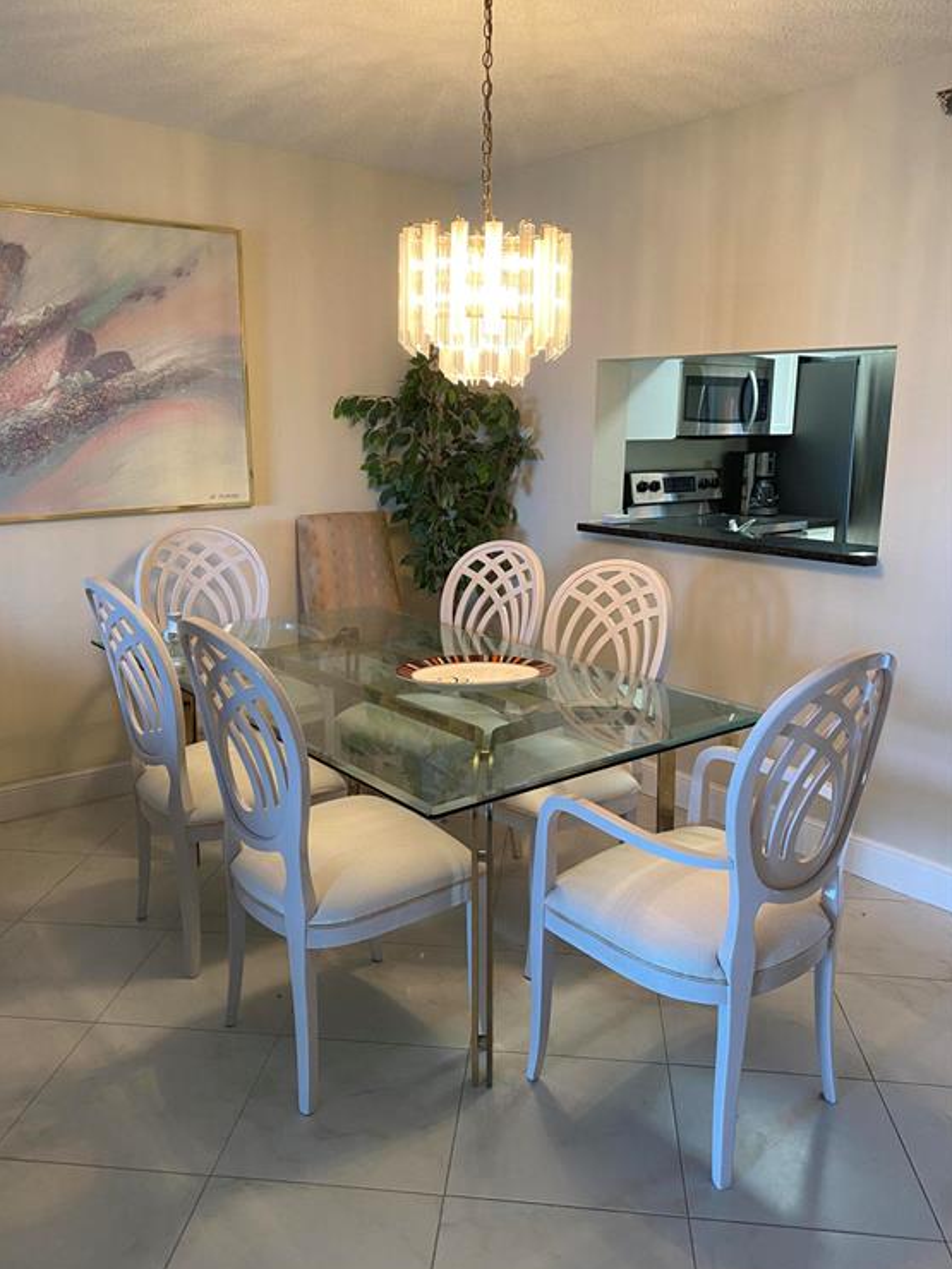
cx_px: 465
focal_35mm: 27
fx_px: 990
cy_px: 629
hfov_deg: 51.3
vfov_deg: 65.3
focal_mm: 4.25
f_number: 1.8
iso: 100
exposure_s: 1/60
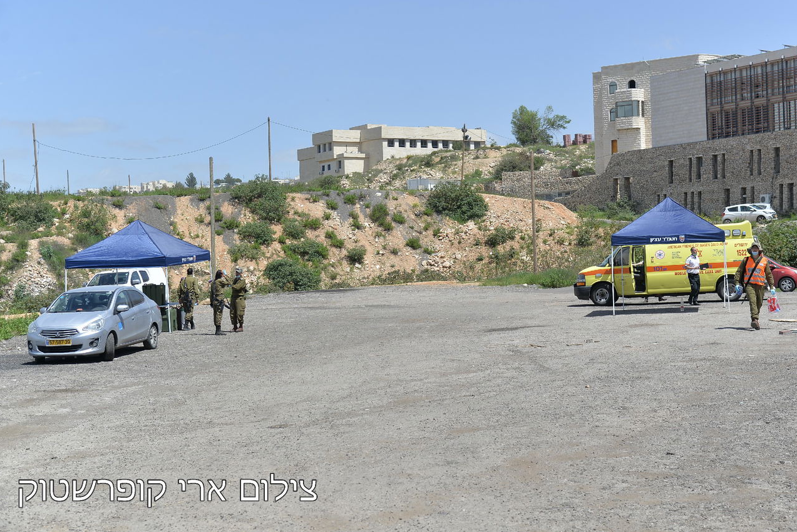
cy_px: 242
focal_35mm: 55
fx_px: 1218
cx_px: 436
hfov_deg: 36.2
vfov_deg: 24.6
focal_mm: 50
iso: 100
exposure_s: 1/800
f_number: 4.5
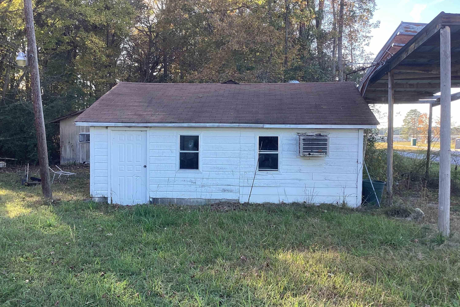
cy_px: 158
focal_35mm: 33
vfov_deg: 40.0
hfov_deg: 57.2
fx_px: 422
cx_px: 231
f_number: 2.4
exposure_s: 1/120
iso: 32
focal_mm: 3.3
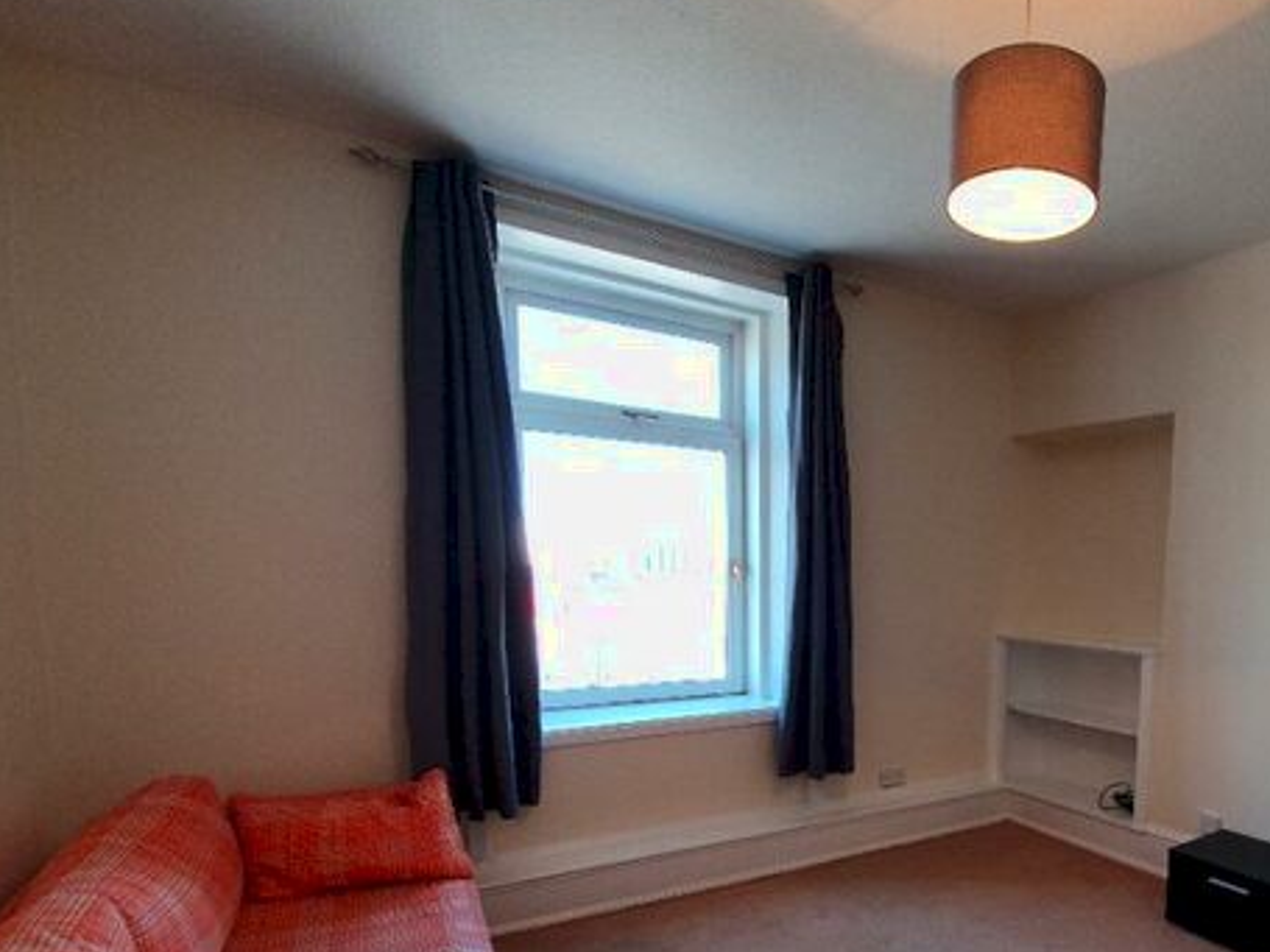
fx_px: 734
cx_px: 924
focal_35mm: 20
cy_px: 646
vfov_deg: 64.0
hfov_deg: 76.8
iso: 50
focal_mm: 1.8
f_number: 2.2
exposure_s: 1/50
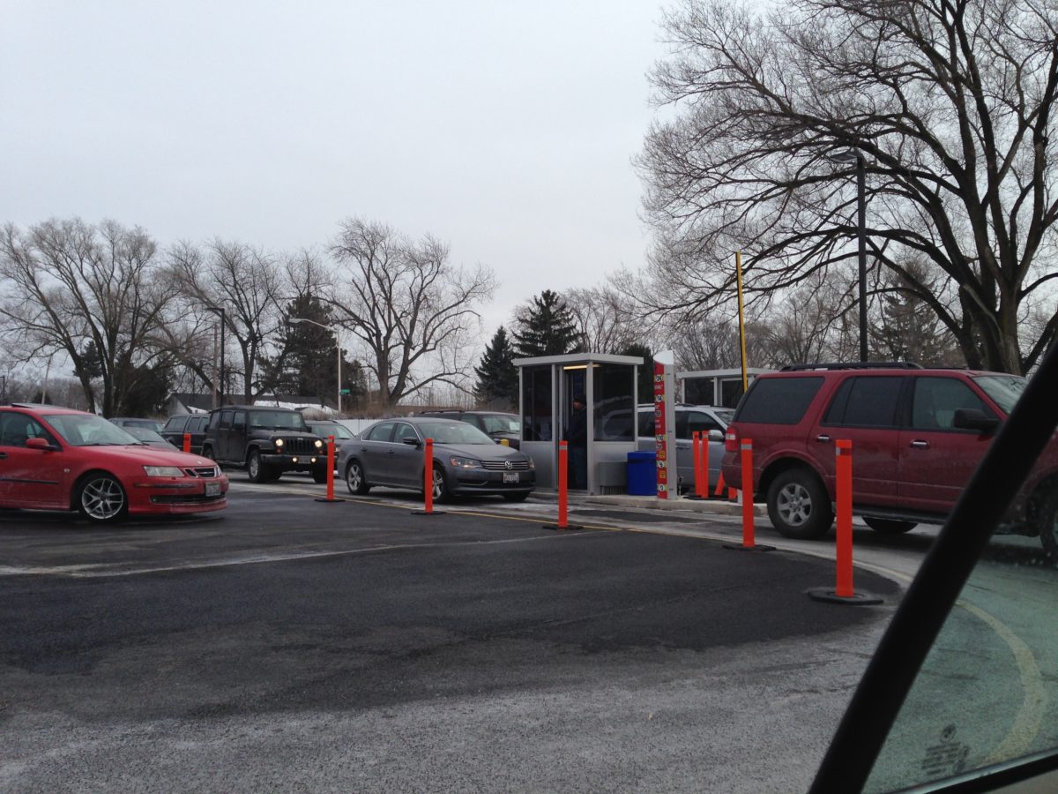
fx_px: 1009
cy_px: 397
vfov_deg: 42.9
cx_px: 529
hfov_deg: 55.4
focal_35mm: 33
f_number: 2.4
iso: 50
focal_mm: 4.12
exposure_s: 1/1748
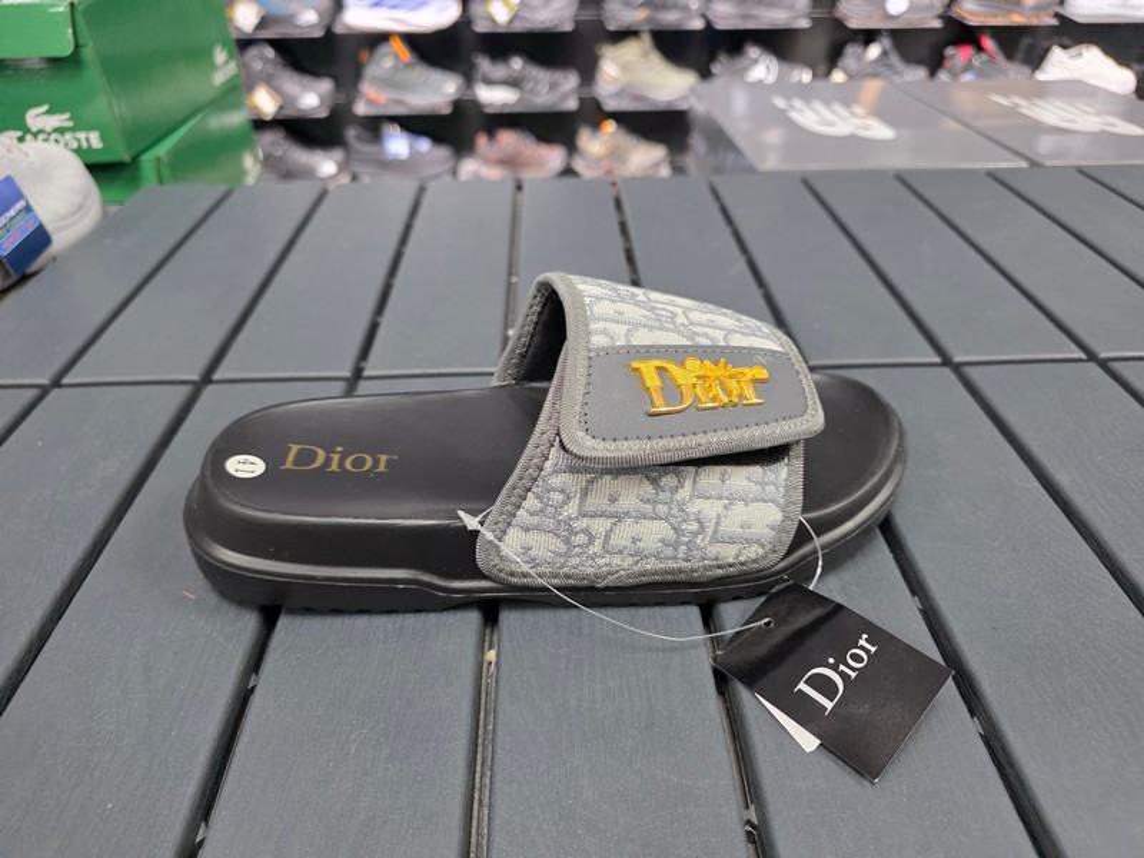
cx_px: 572
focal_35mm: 23
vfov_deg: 58.9
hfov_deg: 73.9
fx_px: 760
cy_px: 429
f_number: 1.7
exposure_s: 1/100
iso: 400
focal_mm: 6.3
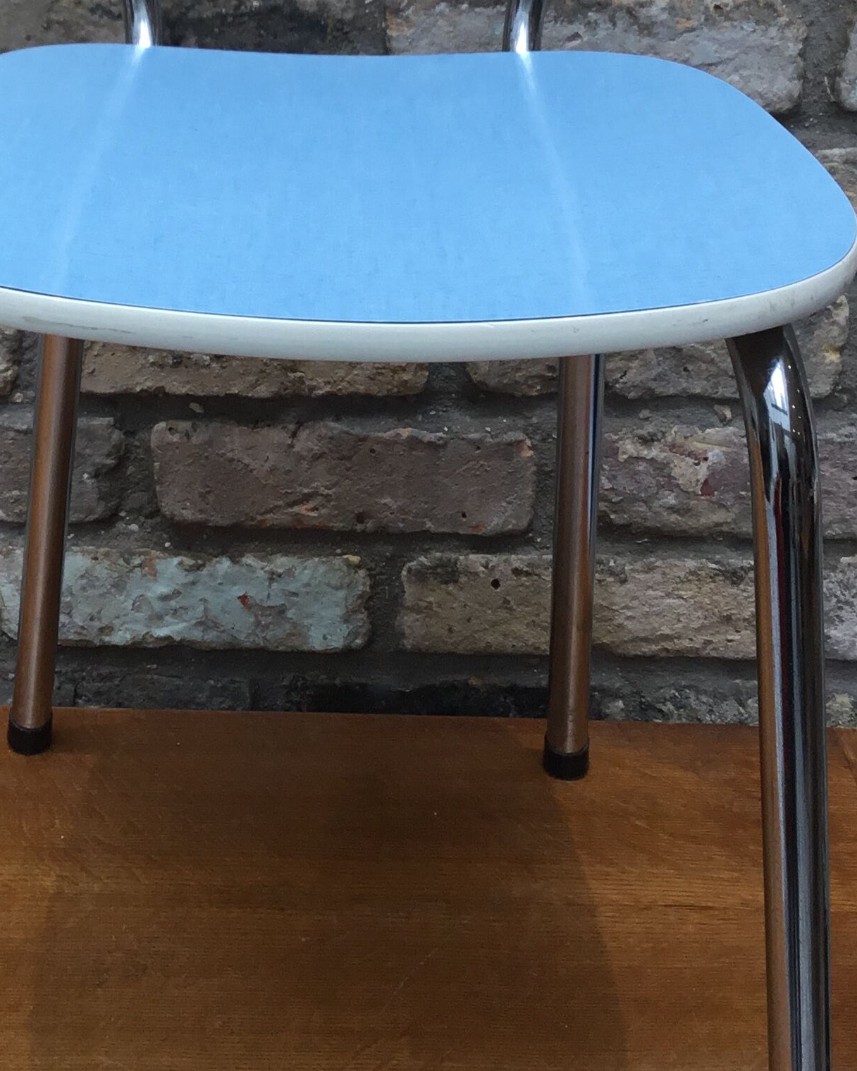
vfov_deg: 28.7
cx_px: 199
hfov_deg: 23.2
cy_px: 262
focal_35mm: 65
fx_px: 2060
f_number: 2.4
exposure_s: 1/50
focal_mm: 3.3
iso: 32
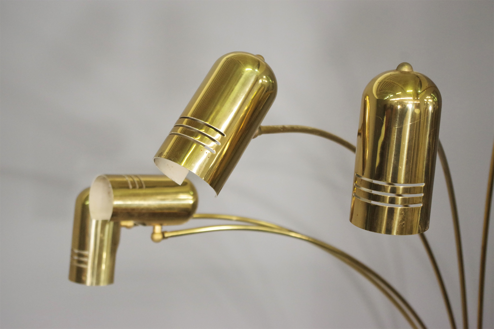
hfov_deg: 33.4
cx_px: 247
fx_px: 823
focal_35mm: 60
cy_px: 164
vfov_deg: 22.6
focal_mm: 40
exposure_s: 1/80
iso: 1600
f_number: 4.5
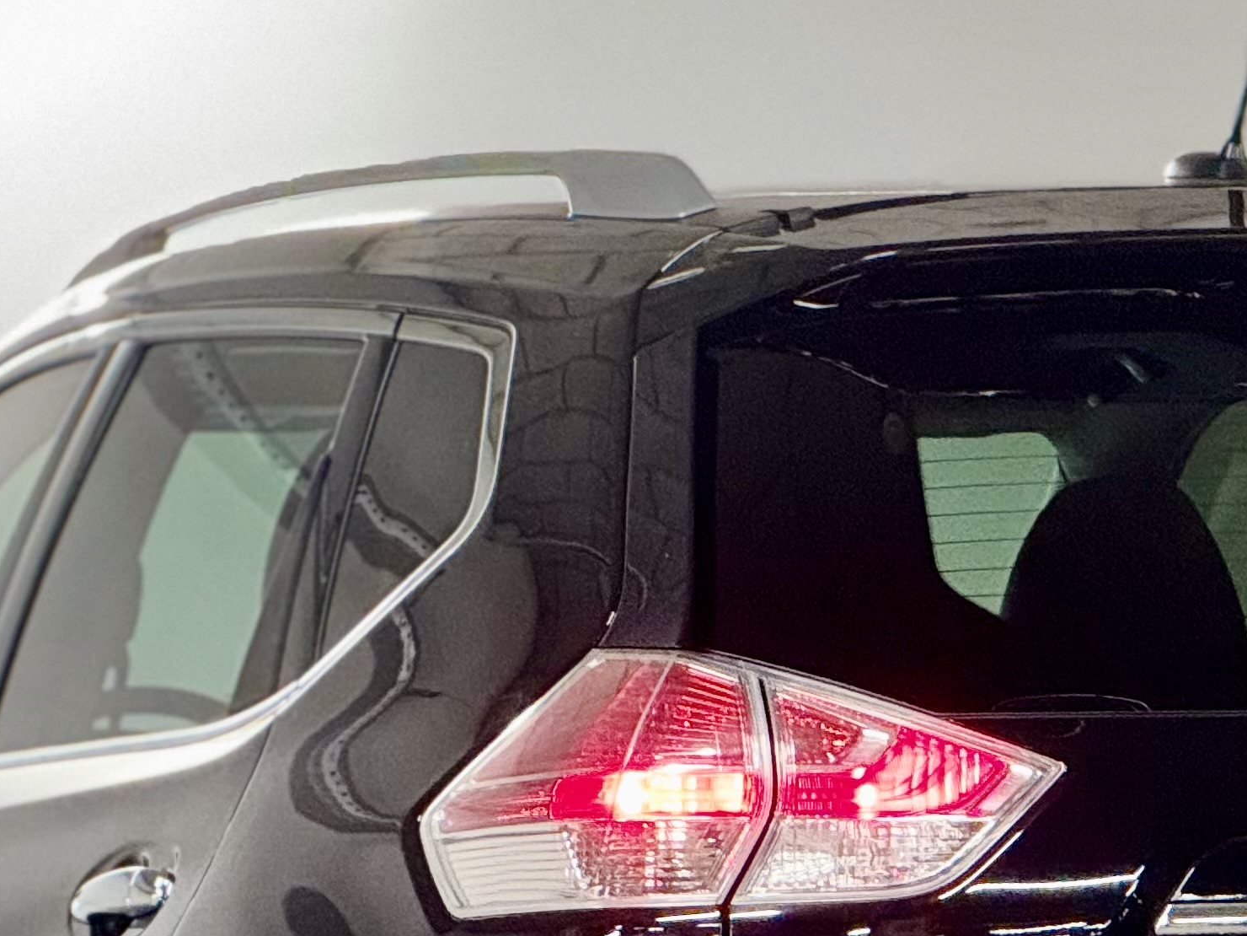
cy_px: 1132
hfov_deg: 6.1
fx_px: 11780
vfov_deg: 4.5
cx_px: 884
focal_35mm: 327
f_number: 2.8
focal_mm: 15.66
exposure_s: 1/50
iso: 500
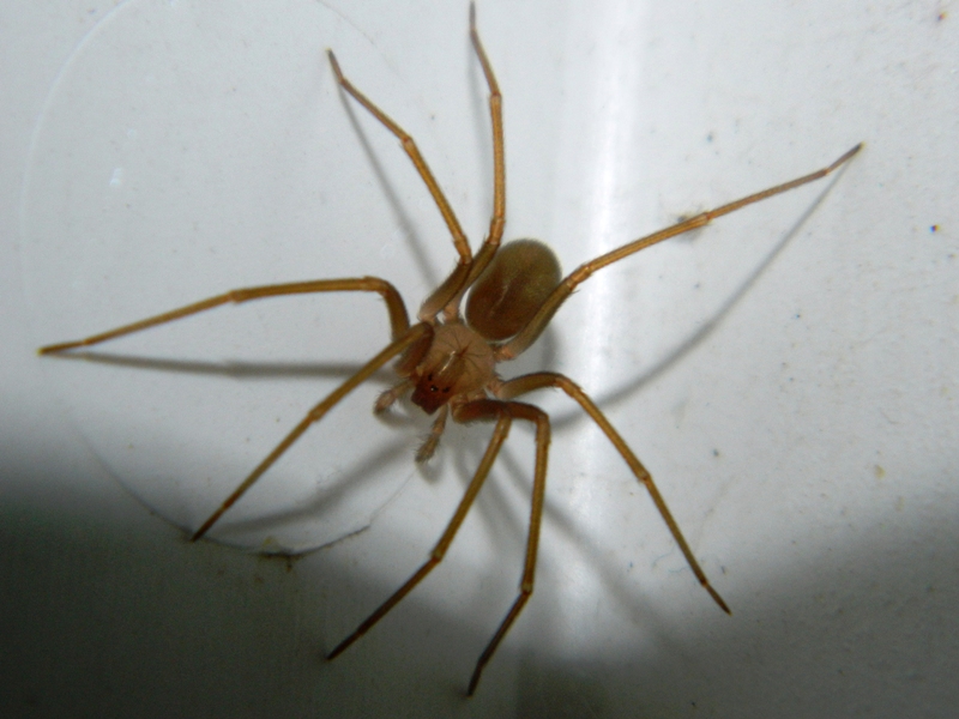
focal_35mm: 150
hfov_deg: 13.2
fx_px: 4156
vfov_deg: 9.9
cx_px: 480
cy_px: 360
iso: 200
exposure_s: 1/60
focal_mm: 27
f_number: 13.9
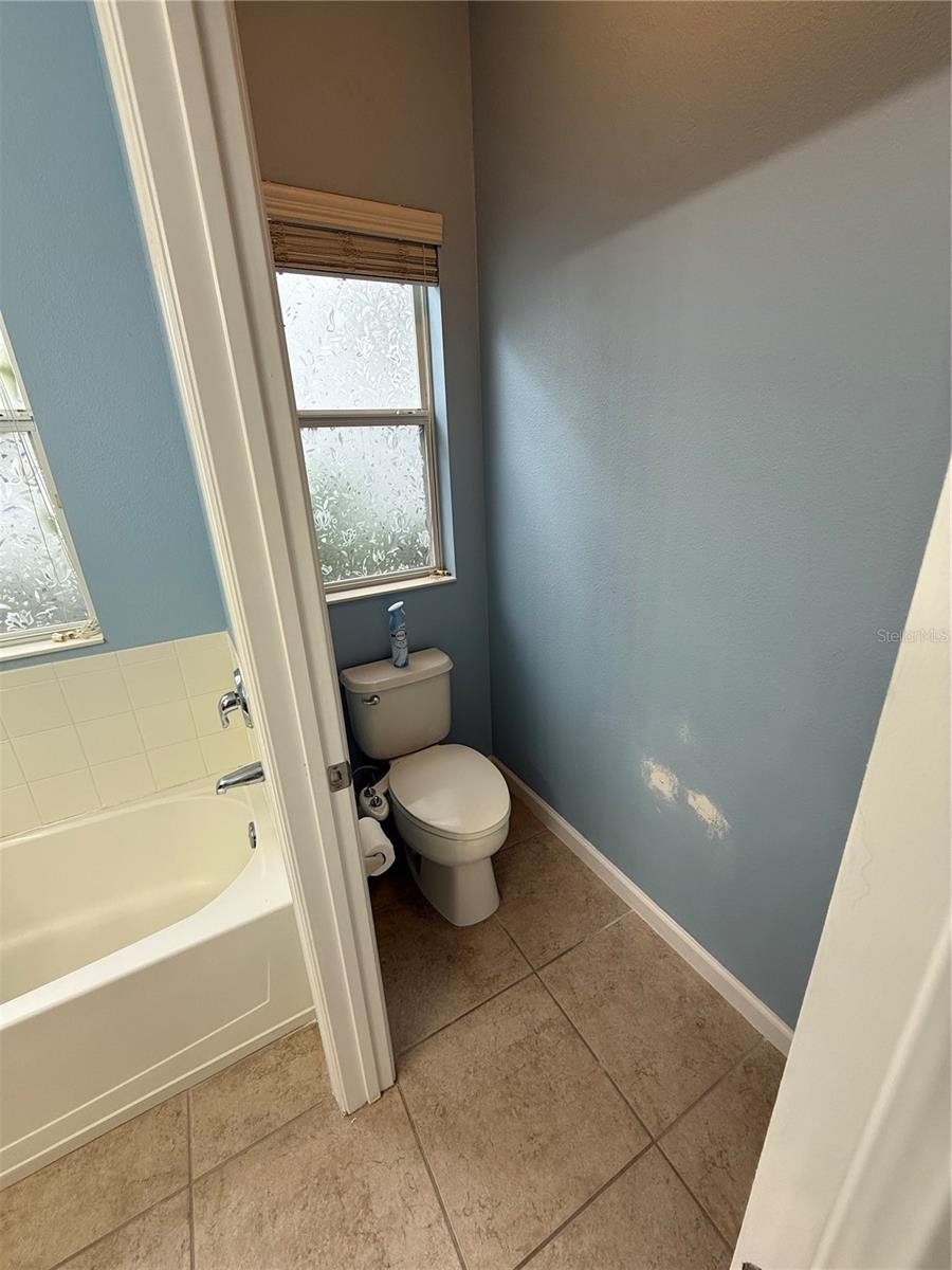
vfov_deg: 102.1
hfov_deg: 85.7
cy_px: 635
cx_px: 476
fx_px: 513
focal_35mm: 14
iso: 160
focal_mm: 2.22
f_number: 2.2
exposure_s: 1/120
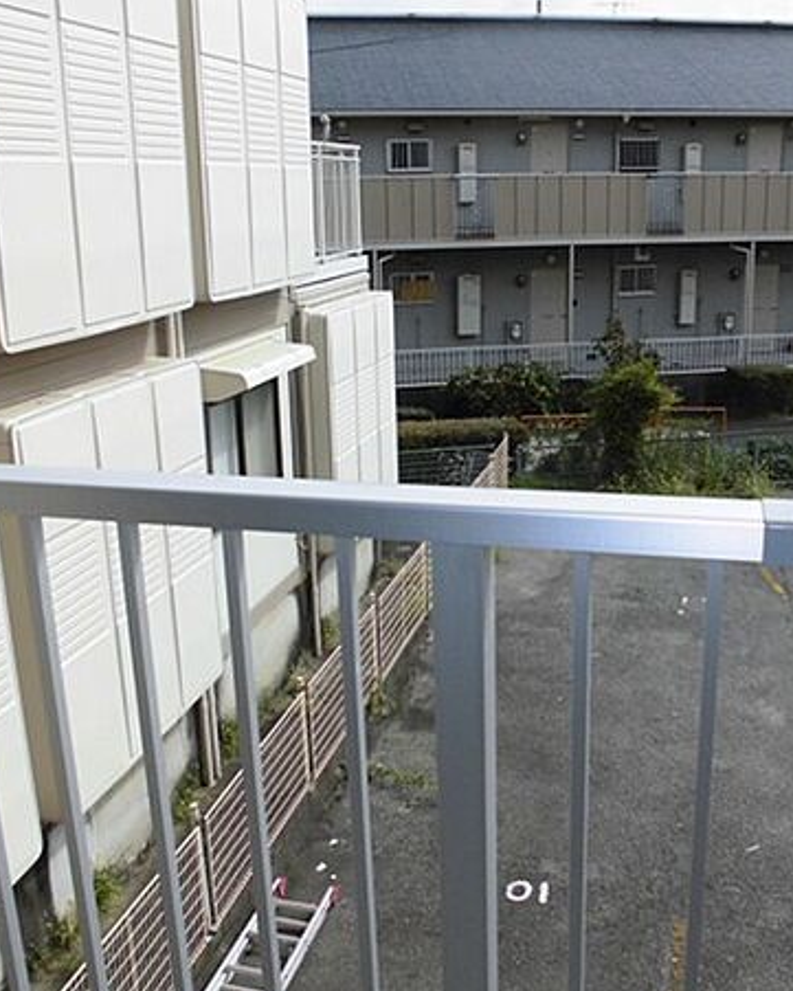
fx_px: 1056
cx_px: 428
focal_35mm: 36
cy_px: 488
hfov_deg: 41.1
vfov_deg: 50.3
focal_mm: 4.6
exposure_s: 1/800
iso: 100
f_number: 3.5
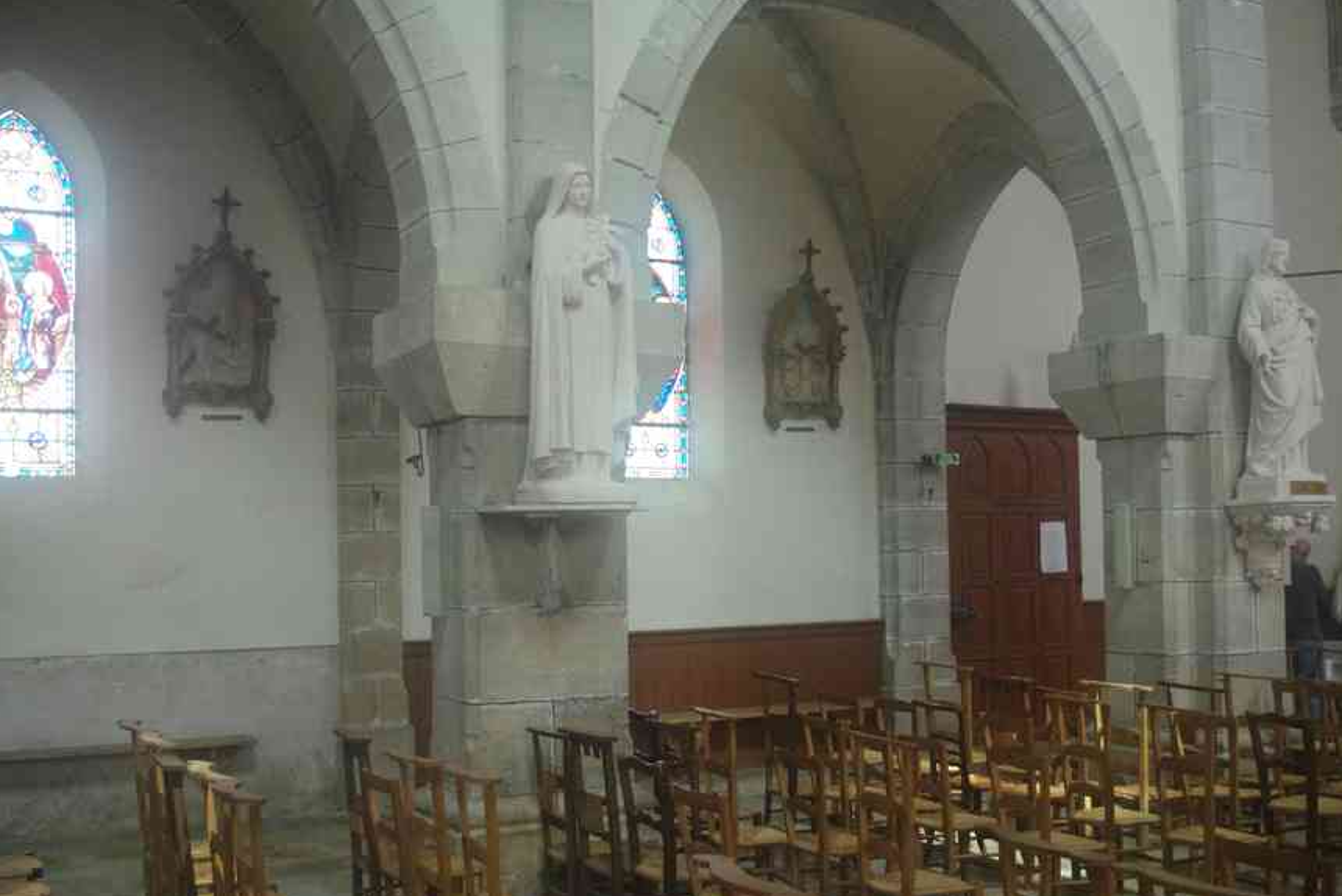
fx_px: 1364
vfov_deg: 36.3
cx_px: 742
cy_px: 489
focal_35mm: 37
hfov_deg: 52.3
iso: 3200
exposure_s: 1/50
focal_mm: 21
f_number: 4
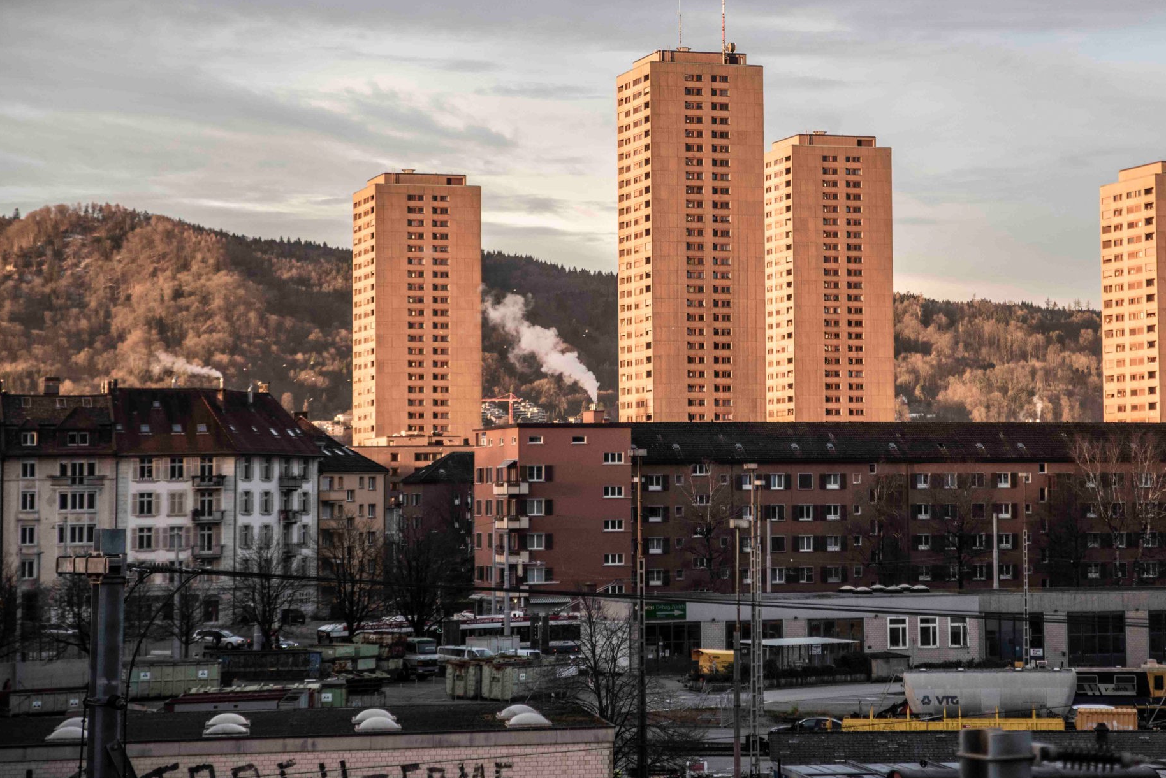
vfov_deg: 14.0
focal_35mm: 98
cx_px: 752
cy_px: 272
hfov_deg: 20.8
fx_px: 3175
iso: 640
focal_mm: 70
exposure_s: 1/640
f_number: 2.8
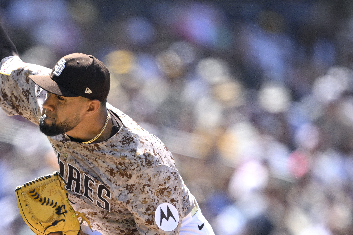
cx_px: 72
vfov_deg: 1.4
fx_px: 9344
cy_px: 213
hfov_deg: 2.2
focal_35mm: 953
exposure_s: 1/4000
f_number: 2.8
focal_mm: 400
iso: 640
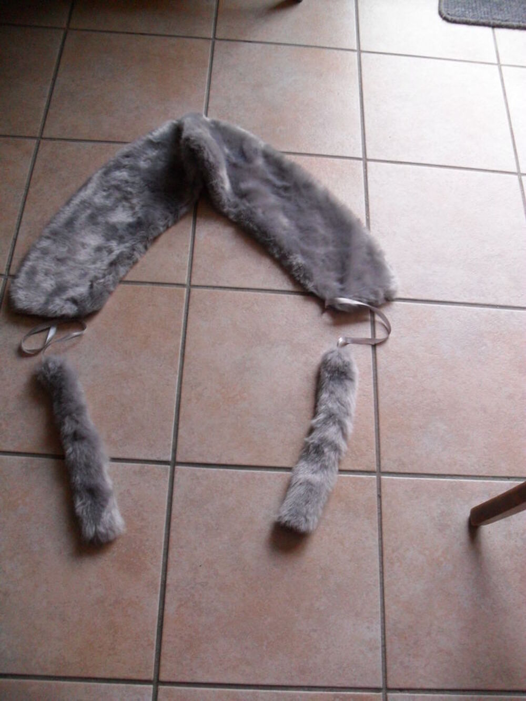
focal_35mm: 35
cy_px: 350
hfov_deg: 40.7
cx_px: 263
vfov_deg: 52.6
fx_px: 709
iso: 200
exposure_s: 1/30
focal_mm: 6.3
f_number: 3
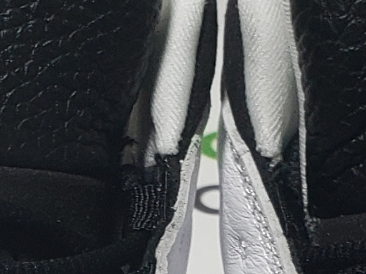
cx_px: 89
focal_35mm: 179
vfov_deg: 7.8
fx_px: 1892
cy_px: 599
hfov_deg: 11.0
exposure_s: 1/195
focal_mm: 4.3
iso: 50
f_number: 2.4
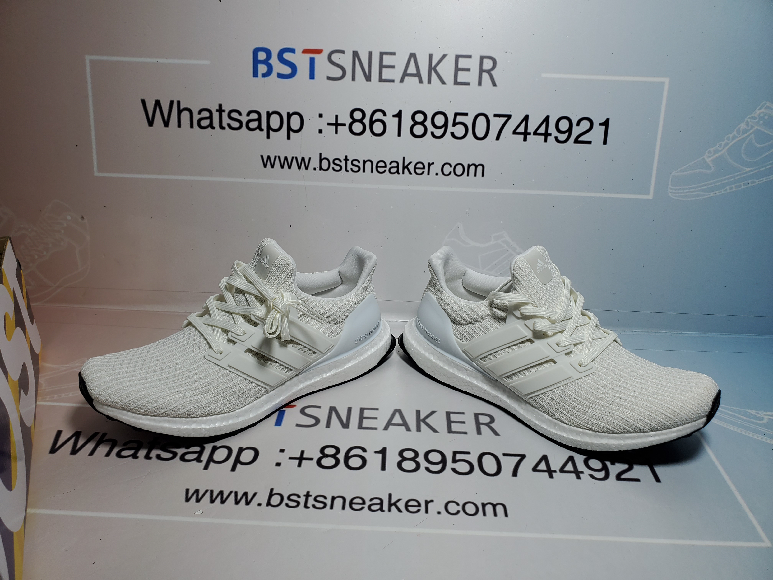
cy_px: 290
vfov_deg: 53.1
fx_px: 581
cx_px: 386
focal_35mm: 26
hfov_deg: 67.3
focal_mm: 4.3
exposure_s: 1/436
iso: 50
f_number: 2.4
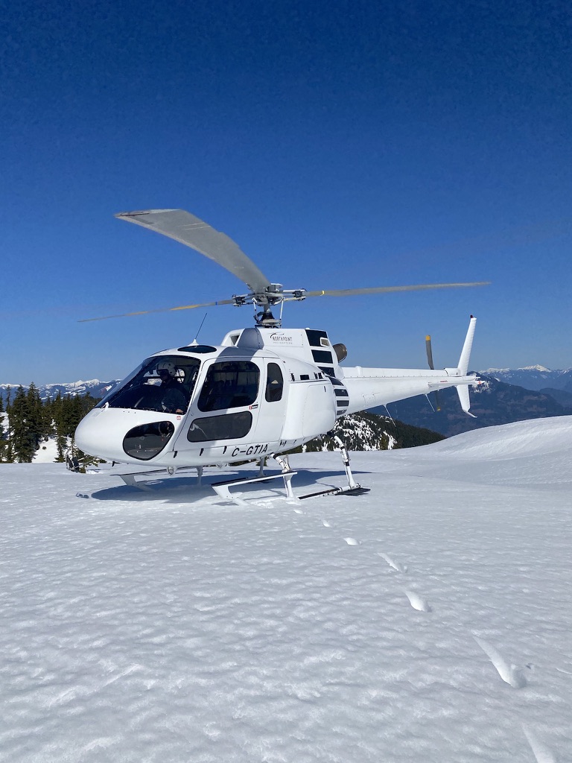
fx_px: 573
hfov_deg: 53.1
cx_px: 286
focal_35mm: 26
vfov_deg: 67.3
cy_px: 382
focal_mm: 4.25
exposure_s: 1/10417
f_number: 1.8
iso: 32
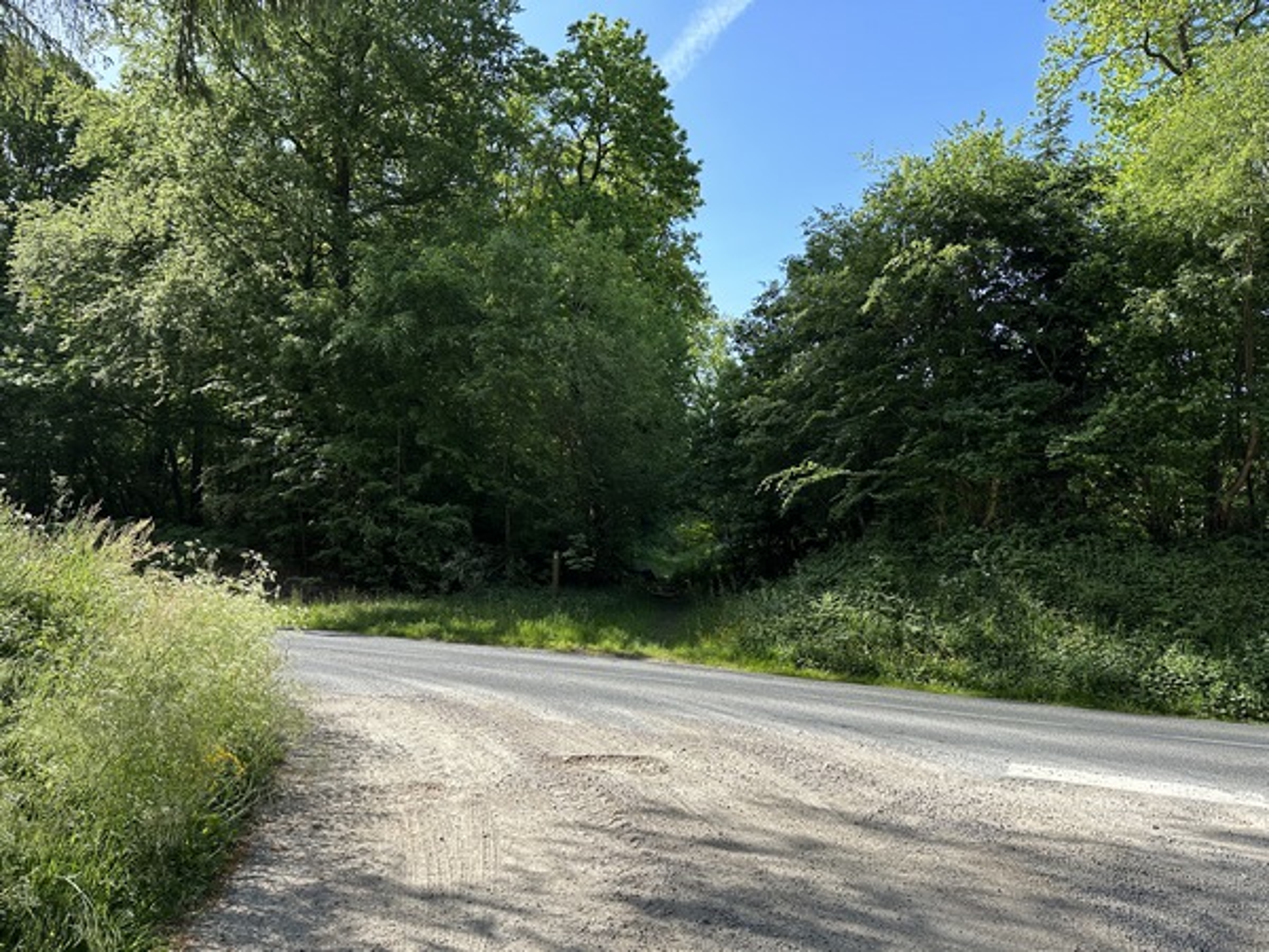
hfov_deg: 71.6
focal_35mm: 24
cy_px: 476
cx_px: 634
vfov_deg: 56.8
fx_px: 880
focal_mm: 6.86
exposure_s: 1/1664
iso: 80
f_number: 1.78
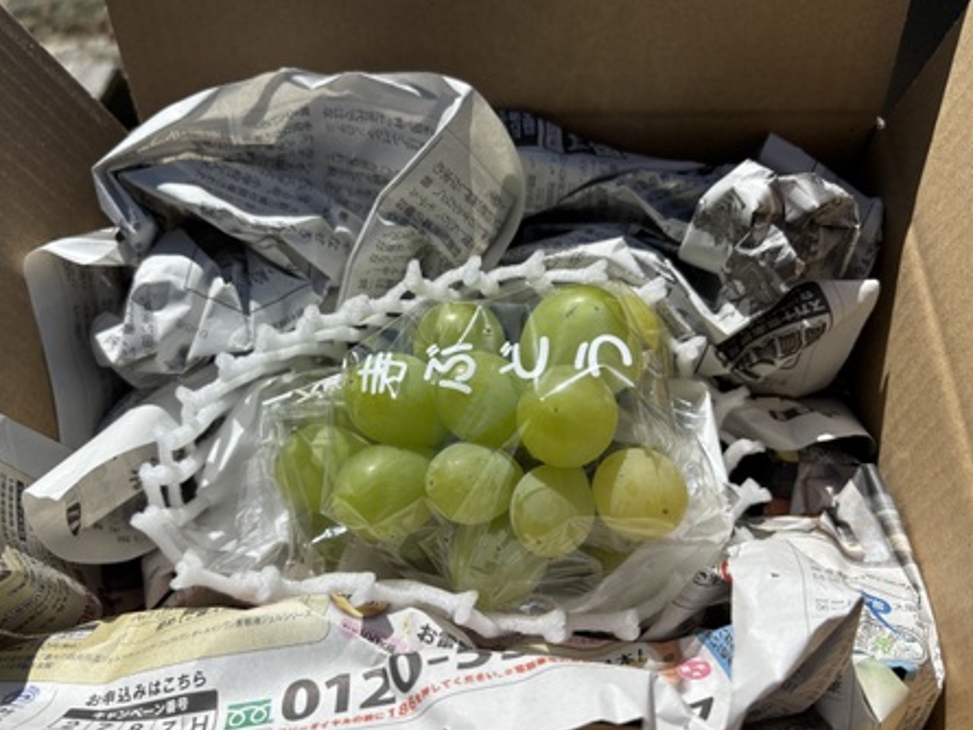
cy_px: 382
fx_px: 787
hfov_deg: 63.4
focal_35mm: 28
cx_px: 454
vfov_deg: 49.7
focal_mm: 5.96
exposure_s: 1/5618
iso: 50
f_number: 1.6
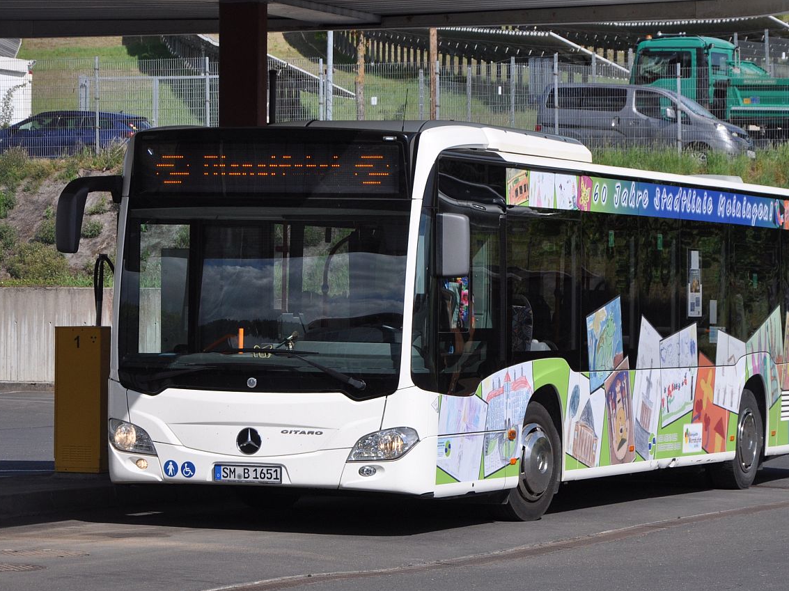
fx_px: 3281
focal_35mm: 144
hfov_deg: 13.7
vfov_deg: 10.3
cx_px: 450
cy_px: 269
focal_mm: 80
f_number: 6.3
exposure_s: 1/1600
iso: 400
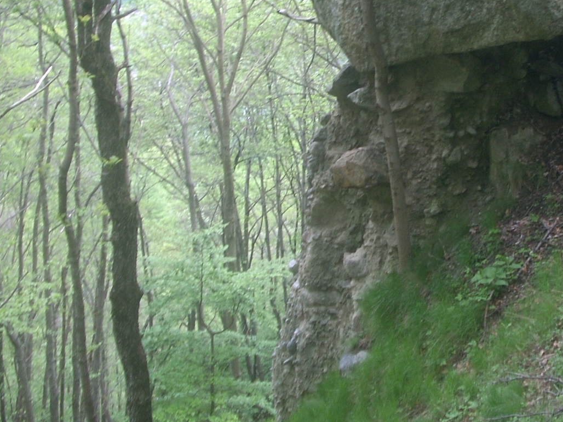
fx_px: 1171
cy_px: 85
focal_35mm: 72
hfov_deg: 26.4
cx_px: 464
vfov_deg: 20.2
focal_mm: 6.2
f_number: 2.8
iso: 64
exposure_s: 1/30
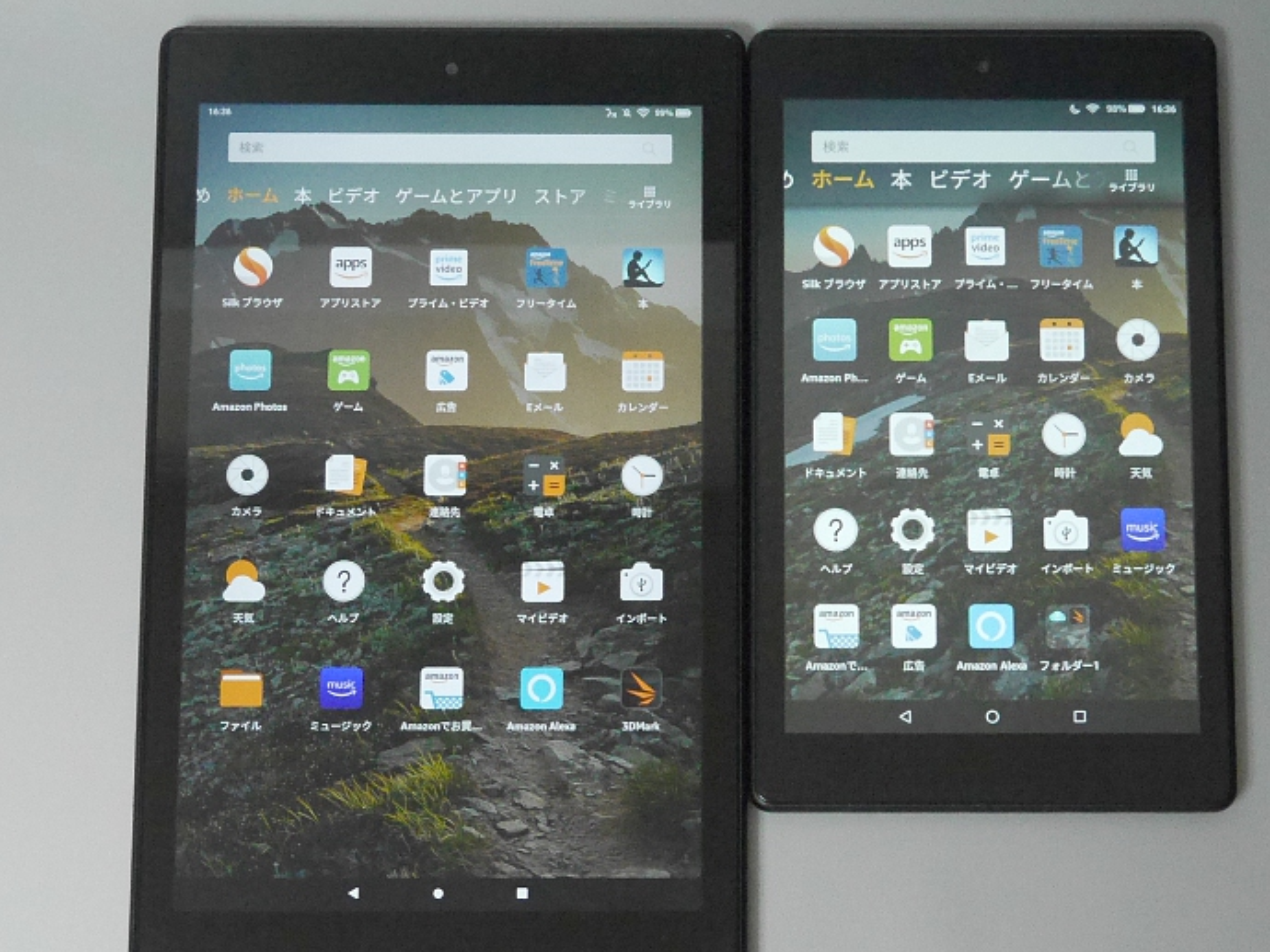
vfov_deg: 25.2
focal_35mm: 58
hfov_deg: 33.2
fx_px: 2127
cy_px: 508
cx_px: 692
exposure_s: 1/60
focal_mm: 25
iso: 2000
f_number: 4.9
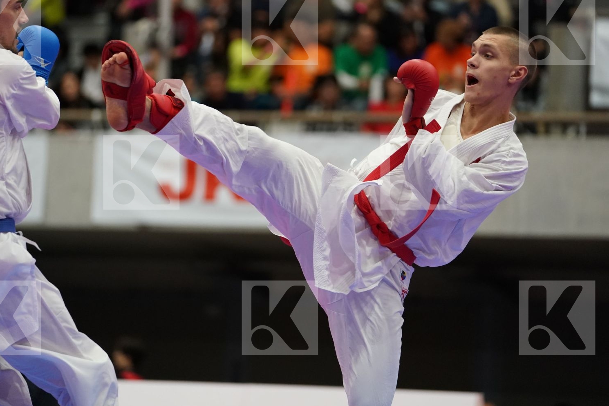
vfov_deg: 6.4
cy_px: 173
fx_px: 3636
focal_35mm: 215
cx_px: 280
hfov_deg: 9.6
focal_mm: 178
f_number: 2.8
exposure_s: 1/1000
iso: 3200
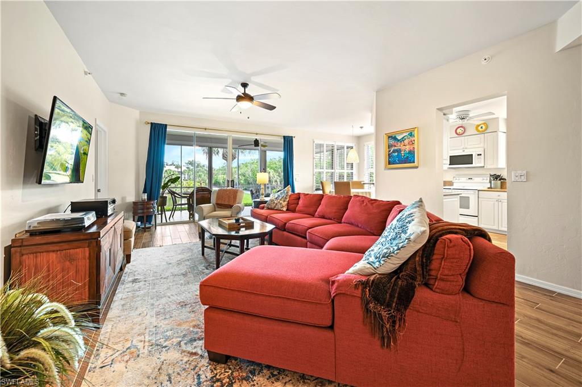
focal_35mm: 14
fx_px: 226
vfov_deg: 81.1
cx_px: 291
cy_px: 194
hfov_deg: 104.3
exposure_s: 4
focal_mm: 14
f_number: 8
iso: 100
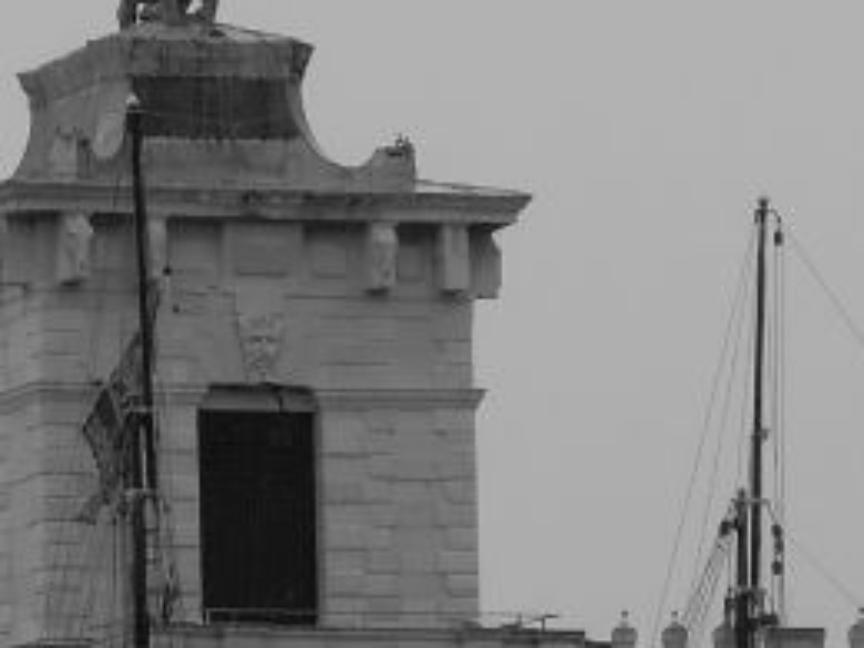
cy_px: 631
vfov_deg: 4.4
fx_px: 8361
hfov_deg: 5.9
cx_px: 532
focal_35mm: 335
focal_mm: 15.2
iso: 160
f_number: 4.5
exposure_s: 1/400
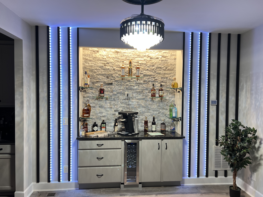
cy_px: 98
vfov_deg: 53.1
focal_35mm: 26
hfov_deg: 67.3
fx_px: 198
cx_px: 132
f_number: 1.5
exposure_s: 1/59
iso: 200
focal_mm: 5.7
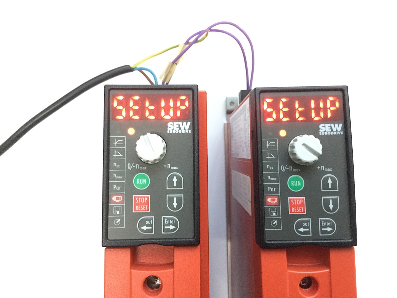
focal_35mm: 31
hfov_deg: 58.3
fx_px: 356
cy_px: 149
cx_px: 198
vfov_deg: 45.4
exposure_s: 1/25
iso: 200
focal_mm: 3.3
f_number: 2.4
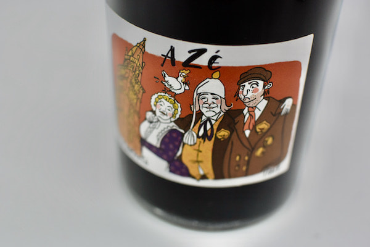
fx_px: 504
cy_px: 124
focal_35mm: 49
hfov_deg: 40.3
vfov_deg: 27.5
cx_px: 185
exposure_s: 1/800
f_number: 2.5
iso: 200
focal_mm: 18.5
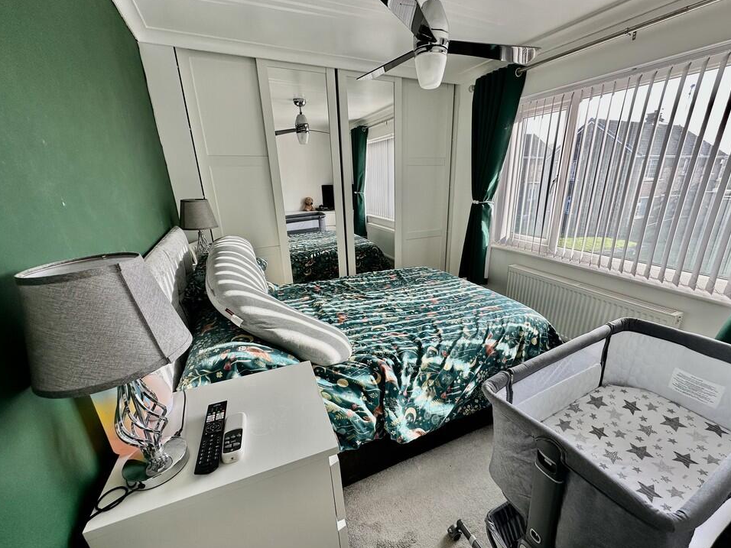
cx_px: 385
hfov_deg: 98.1
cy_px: 288
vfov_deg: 81.7
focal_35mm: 15
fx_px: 317
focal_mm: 2.22
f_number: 2.2
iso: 50
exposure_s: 1/99
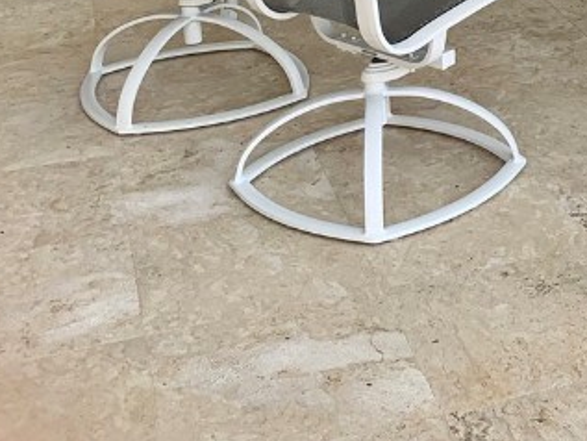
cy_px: -235
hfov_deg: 22.5
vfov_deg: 16.0
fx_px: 1425
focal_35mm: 84
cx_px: 568
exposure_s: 1/605
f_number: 1.8
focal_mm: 4.25
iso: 25
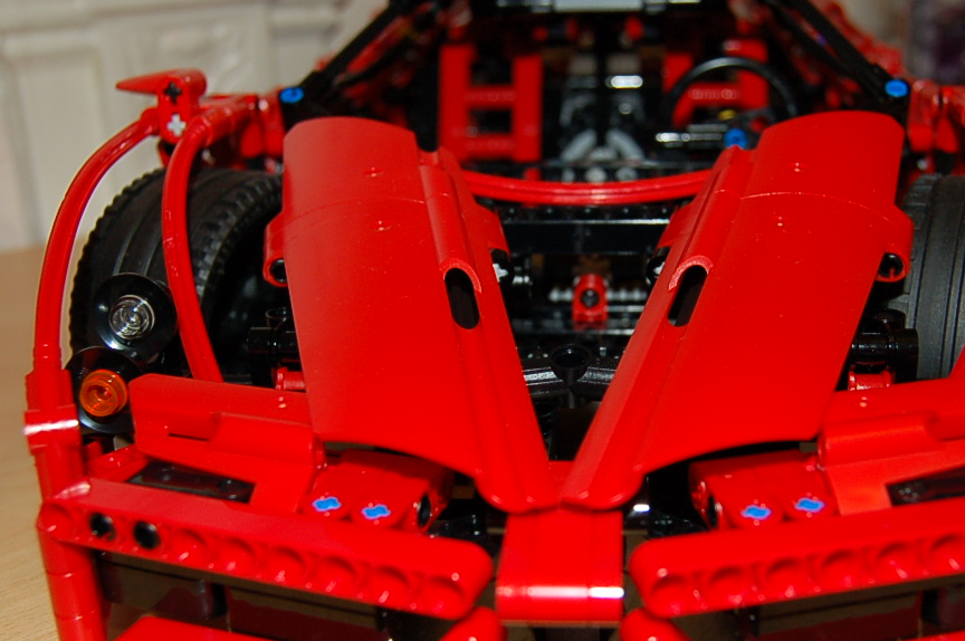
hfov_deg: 41.8
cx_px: 572
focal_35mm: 47
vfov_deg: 28.6
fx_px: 1258
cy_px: 354
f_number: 3.5
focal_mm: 18
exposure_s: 1/60
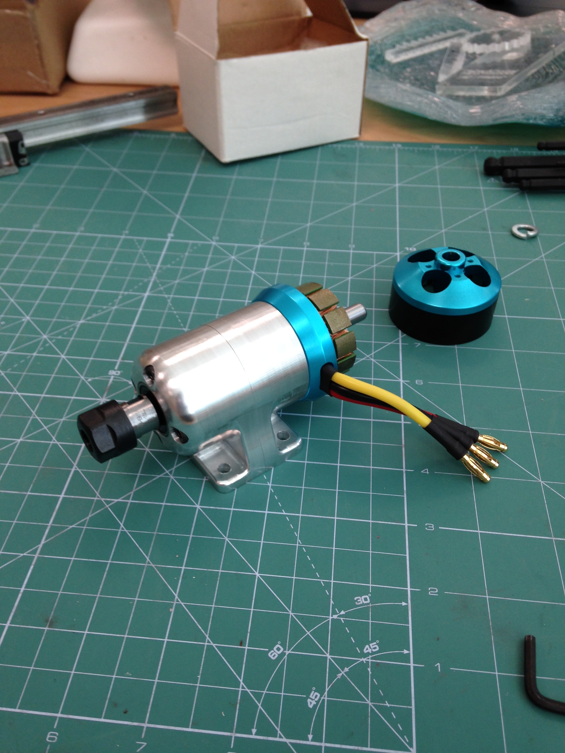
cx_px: 282
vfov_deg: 55.4
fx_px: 718
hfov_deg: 42.9
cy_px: 376
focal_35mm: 33
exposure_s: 1/40
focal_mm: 4.12
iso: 64
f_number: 2.4
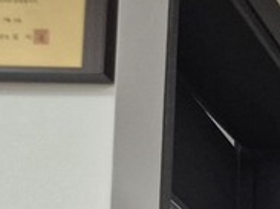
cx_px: 603
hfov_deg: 14.0
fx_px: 913
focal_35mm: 113
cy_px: 465
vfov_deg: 11.4
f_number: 1.8
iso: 640
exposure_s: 1/120
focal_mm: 5.4
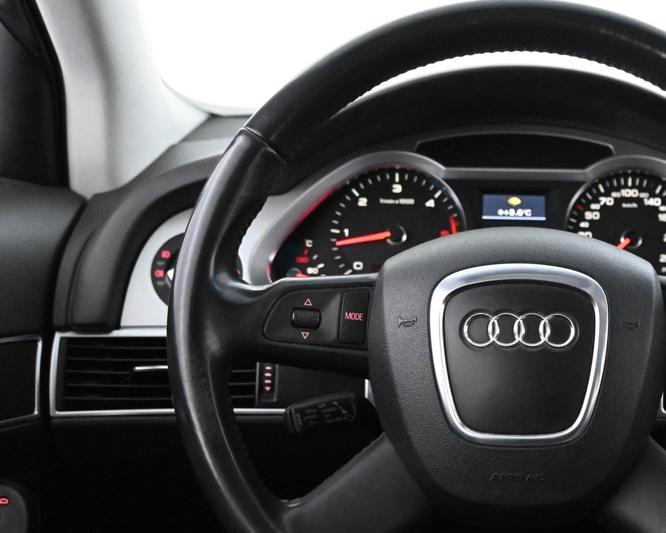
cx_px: 512
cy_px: 337
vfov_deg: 29.5
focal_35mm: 51
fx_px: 1008
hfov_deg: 35.6
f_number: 4
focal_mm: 22.5
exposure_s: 1/40
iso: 8000
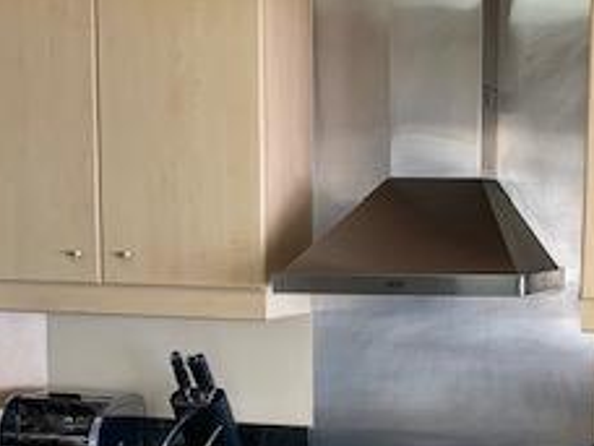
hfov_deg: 26.2
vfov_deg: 19.7
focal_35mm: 73
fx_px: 1253
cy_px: 412
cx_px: 477
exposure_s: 1/50
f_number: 1.8
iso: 64
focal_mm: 4.25
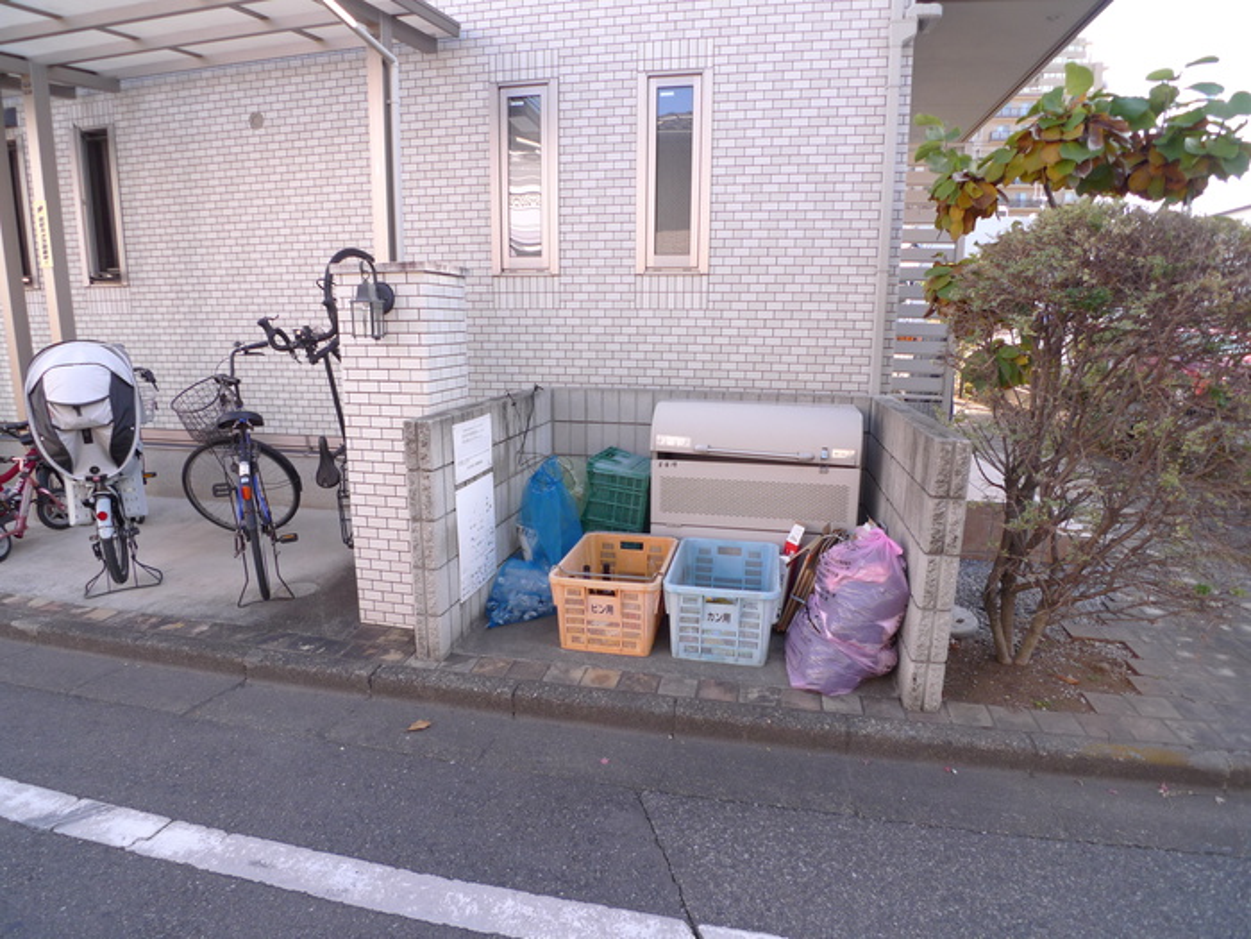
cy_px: 470
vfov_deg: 56.8
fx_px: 867
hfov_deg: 71.6
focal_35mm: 24
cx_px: 626
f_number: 2.8
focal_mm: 5.1
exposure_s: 1/200
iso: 80
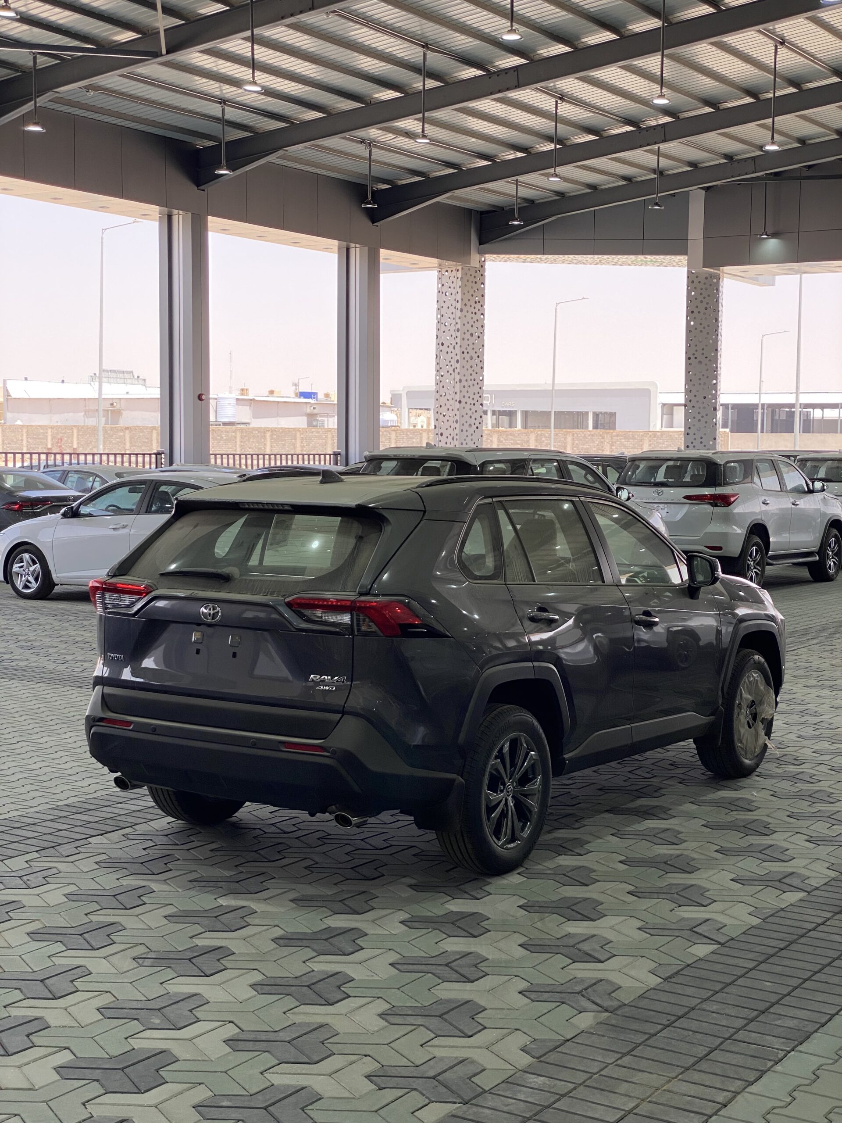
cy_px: 562
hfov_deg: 28.0
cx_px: 421
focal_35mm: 52
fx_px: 1686
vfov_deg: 36.8
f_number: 2
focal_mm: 6
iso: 20
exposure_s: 1/241
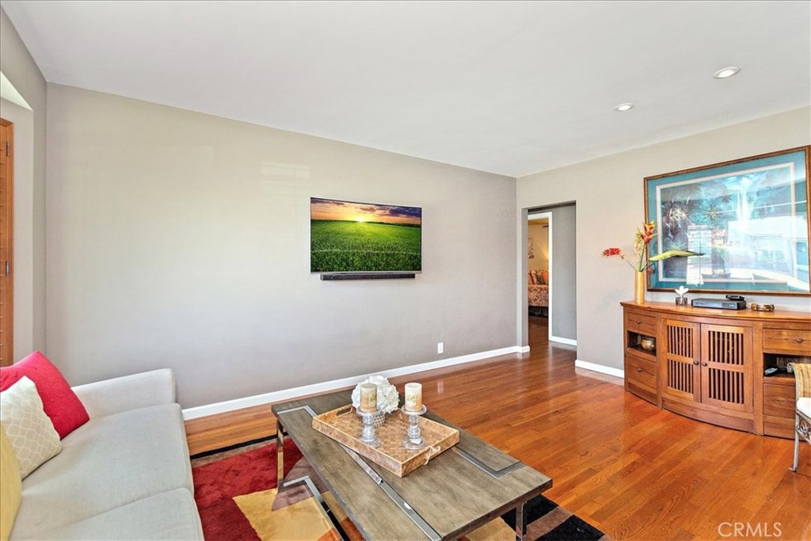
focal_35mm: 15
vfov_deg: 77.3
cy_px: 270
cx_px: 406
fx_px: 338
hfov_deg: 100.4
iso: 320
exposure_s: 1/125
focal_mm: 10
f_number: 4.5
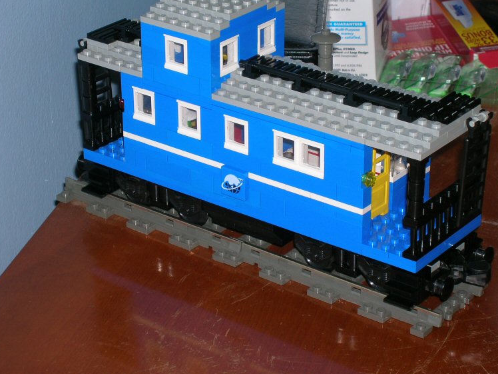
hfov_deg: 18.5
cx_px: 254
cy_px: 182
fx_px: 1525
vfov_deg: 14.0
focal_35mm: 106
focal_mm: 17.1
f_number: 4.9
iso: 50
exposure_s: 1/60.1
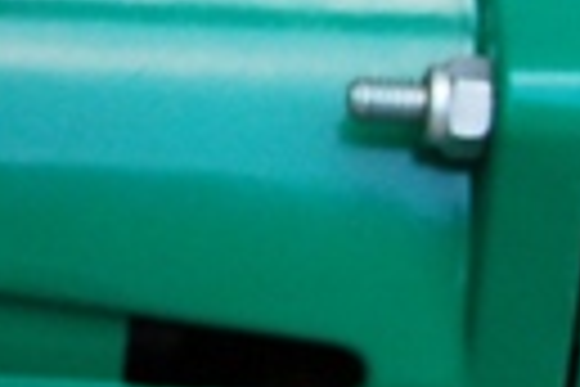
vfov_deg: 2.6
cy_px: -194
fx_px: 8442
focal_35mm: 524
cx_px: -1115
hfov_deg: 3.8
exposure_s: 1/125
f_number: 5.6
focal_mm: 50
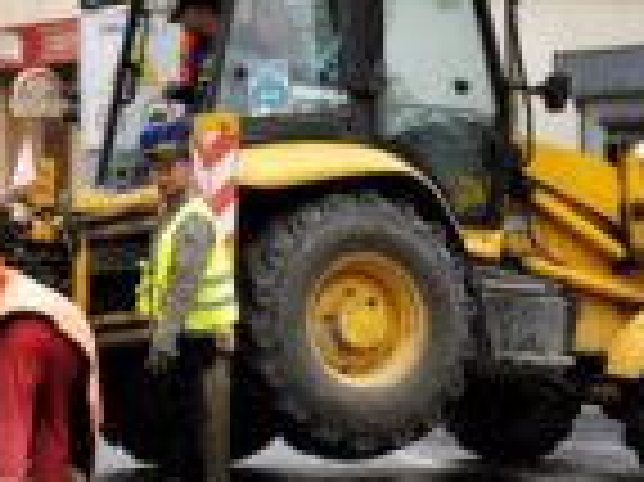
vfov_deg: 6.4
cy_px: 327
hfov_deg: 8.5
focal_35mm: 231
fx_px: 4294
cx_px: 25
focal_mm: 70
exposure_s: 1/1000
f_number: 2.8
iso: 640
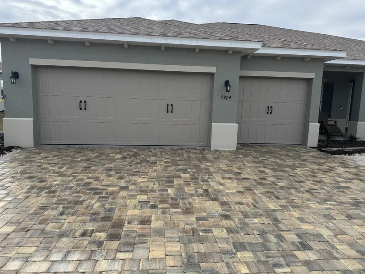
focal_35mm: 24
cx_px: 182
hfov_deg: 71.6
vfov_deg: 56.8
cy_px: 137
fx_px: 253
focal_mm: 6.76
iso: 80
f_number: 1.78
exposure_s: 1/2506
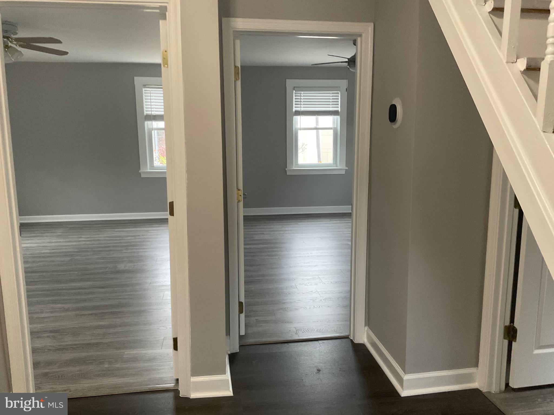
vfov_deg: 48.2
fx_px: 464
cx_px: 277
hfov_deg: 61.7
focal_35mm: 29
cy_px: 208
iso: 250
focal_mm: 3
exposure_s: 1/60
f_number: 1.8
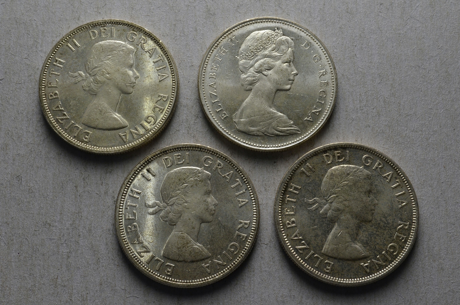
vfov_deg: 22.5
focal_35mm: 60
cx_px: 230
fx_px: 765
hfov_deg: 33.5
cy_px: 152
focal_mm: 40
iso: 400
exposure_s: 1/250
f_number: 14
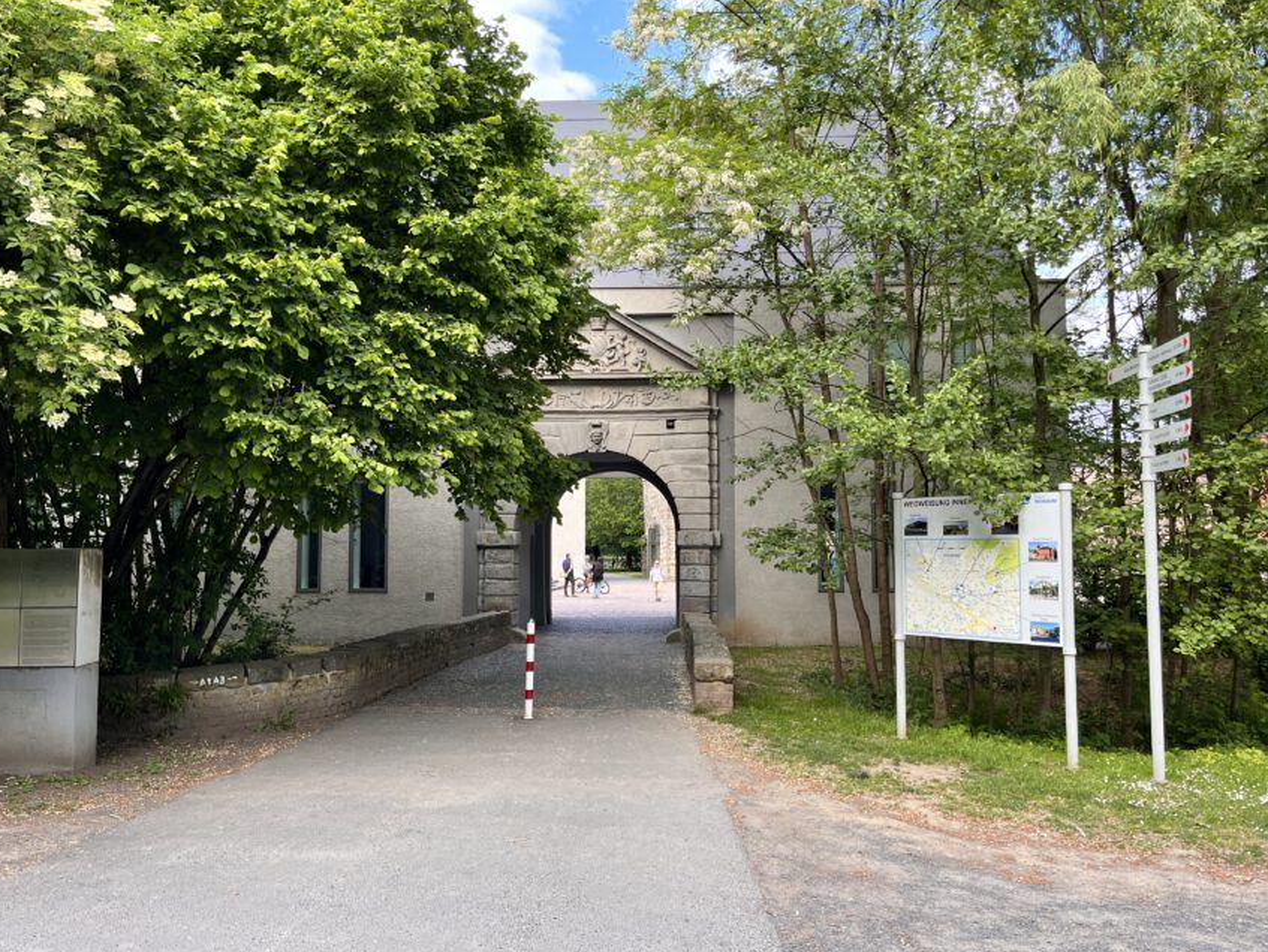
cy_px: 492
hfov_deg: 65.3
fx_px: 989
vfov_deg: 51.4
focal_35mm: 27
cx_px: 635
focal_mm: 5.1
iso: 50
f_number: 1.6
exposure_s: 1/338
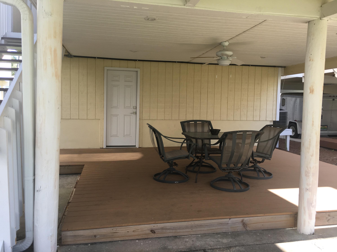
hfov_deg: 61.7
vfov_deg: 48.2
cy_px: 126
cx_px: 168
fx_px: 282
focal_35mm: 29
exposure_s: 1/192
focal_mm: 4.15
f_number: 2.2
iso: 25
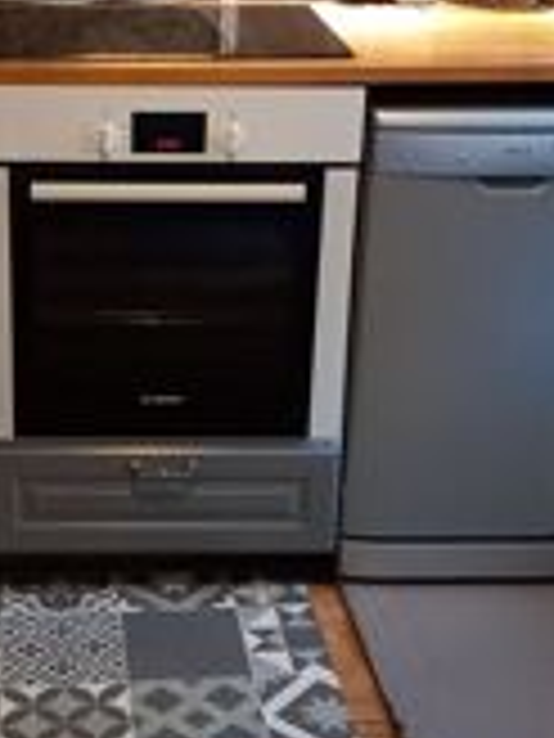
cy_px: 322
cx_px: 131
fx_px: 1387
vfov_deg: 29.8
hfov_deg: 22.4
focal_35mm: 65
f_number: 2
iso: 400
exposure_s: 1/25
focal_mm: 4.6
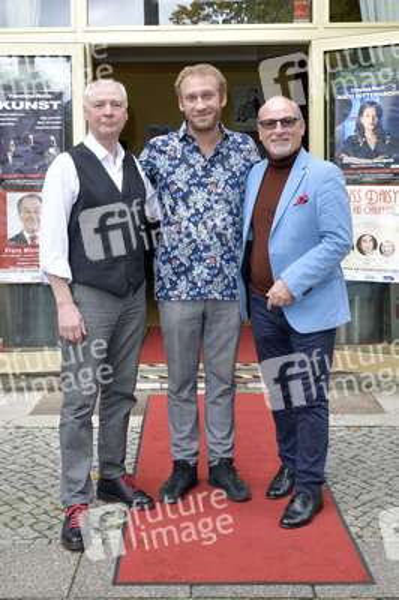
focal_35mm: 34
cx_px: 200
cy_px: 300
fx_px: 566
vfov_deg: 55.8
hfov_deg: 38.8
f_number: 6.3
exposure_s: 1/200
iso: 400
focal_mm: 34
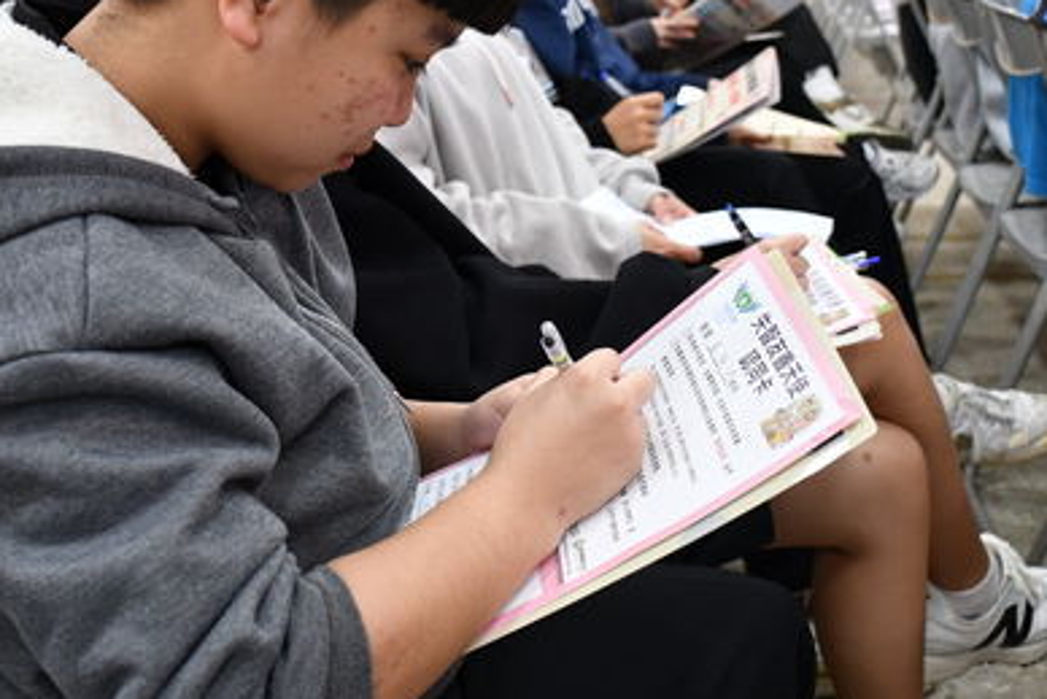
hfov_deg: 38.8
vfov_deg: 26.4
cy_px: 275
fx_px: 1484
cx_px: 567
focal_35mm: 51
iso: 1100
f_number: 3.5
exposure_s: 1/50
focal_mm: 22
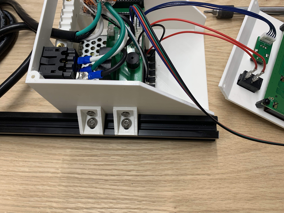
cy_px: 106
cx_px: 142
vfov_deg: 53.1
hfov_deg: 67.3
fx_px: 213
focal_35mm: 26
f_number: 1.8
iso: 80
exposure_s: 1/120
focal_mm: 4.25
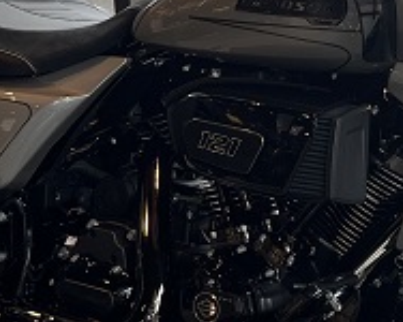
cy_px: 41
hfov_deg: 17.6
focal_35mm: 108
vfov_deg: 14.1
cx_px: 341
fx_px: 1287
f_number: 1.6
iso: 40
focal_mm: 5.1
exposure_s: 1/122
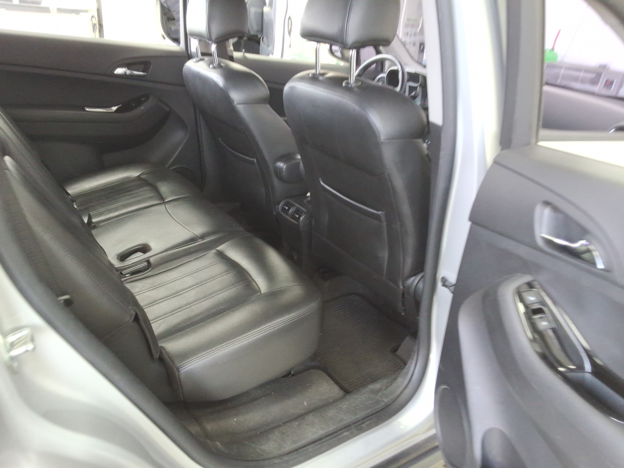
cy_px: 234
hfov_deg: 63.4
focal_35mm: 28
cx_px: 312
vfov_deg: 49.7
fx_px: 505
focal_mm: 2.91
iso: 89
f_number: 1.9
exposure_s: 1/40
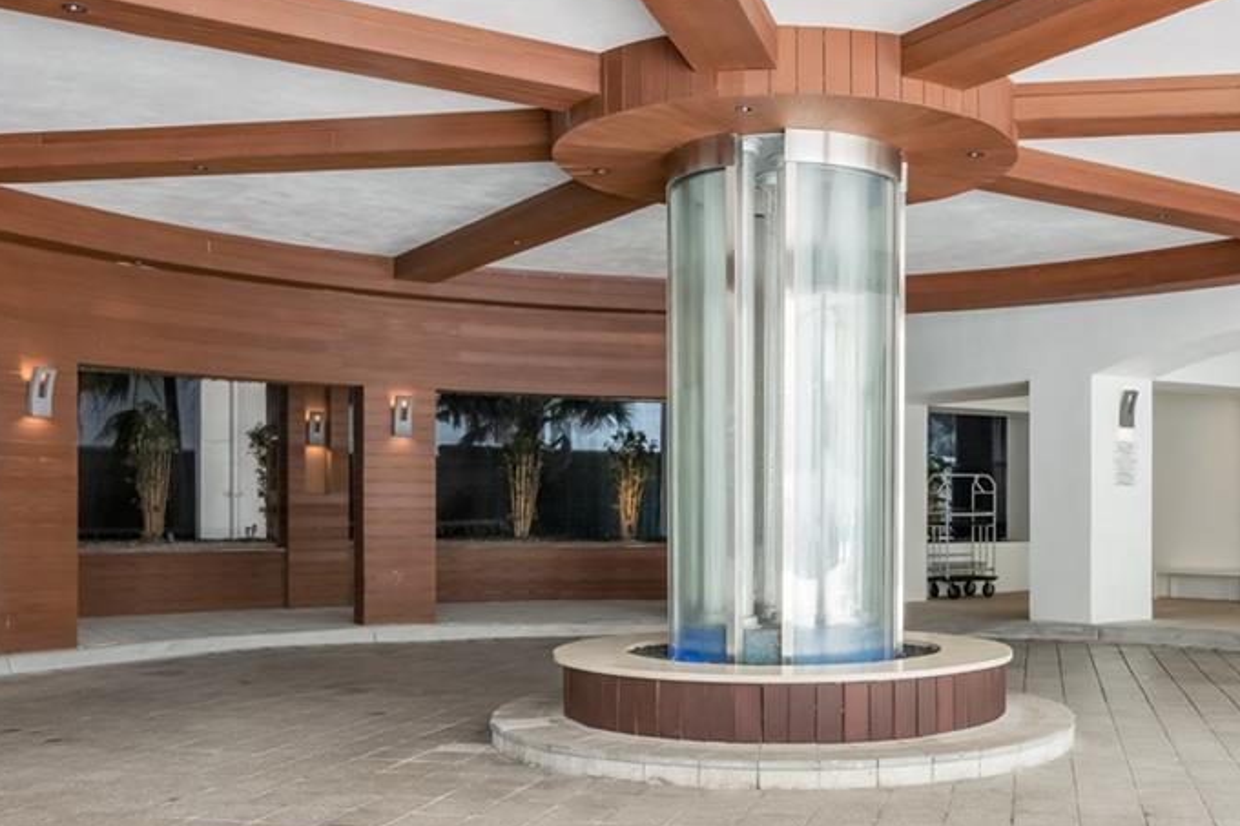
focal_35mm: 40
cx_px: 777
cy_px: 536
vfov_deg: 33.2
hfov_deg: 48.0
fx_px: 1377
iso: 100
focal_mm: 17
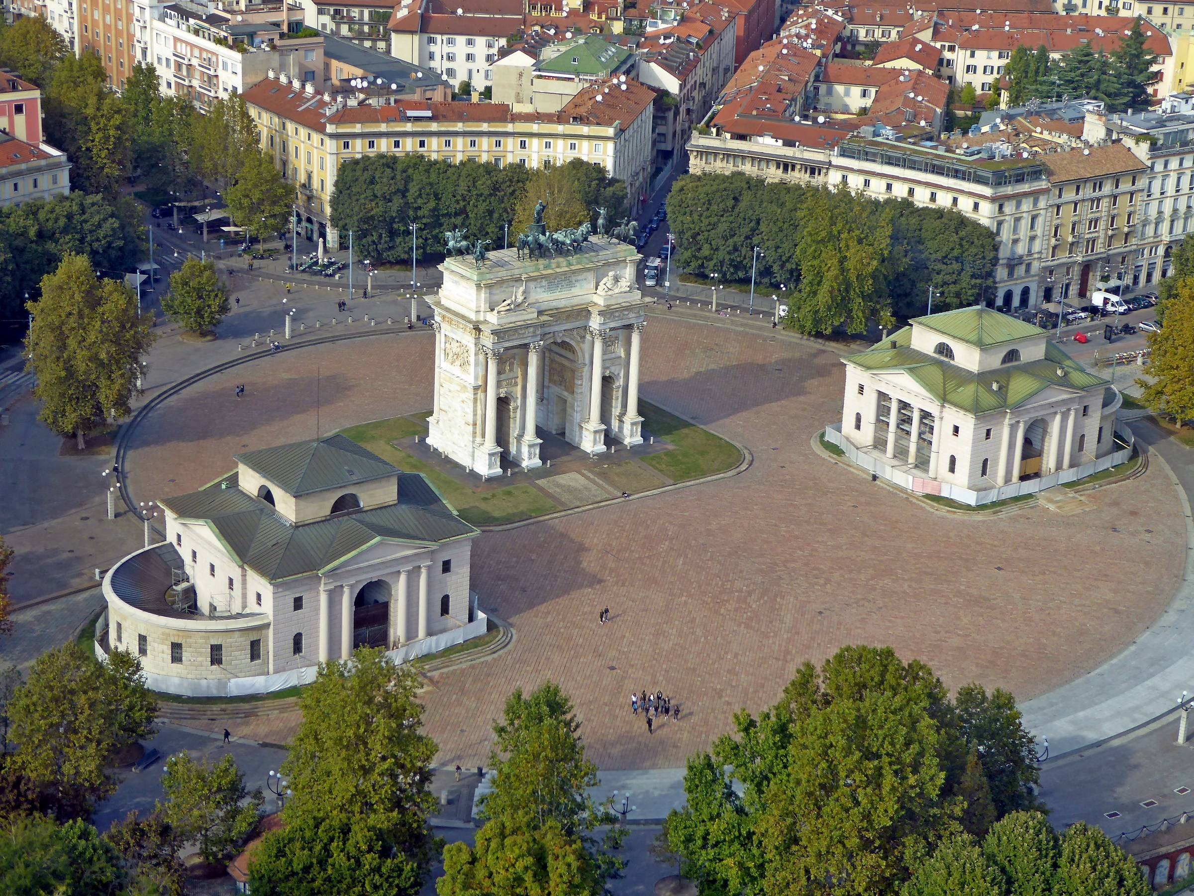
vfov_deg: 22.6
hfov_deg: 29.8
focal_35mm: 65
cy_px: 448
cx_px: 597
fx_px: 2242
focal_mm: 11.7
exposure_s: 1/60
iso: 100
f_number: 4.4
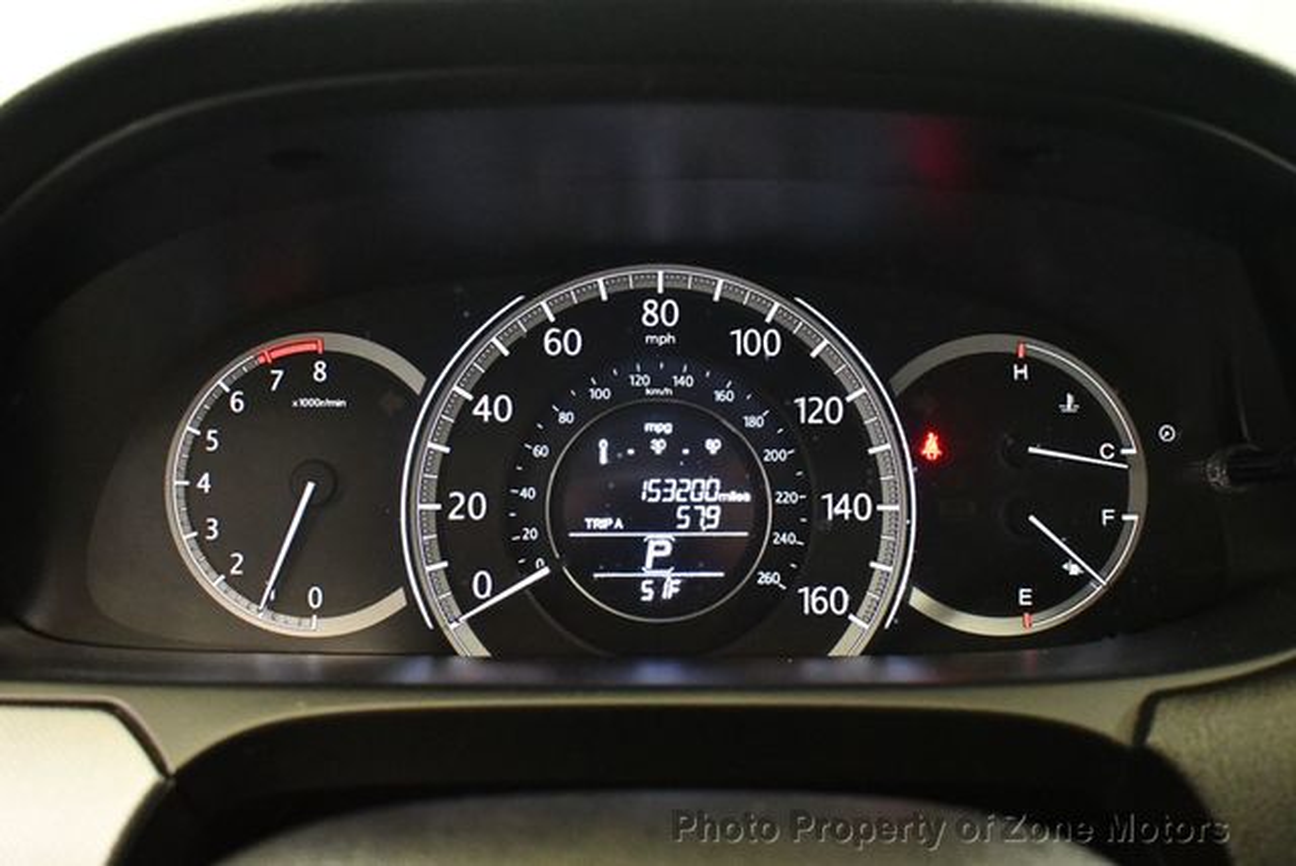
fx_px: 1297
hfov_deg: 53.1
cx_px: 648
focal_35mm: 36
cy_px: 433
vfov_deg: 36.9
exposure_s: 1/60
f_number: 3.5
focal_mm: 18
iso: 5000
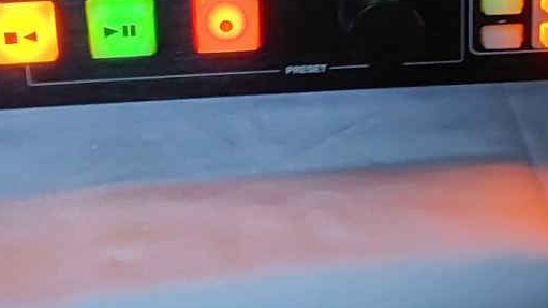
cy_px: -158
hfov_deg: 24.6
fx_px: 1249
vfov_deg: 13.2
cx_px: 373
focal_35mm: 86
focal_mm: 2.91
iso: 400
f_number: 1.9
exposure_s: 1/24
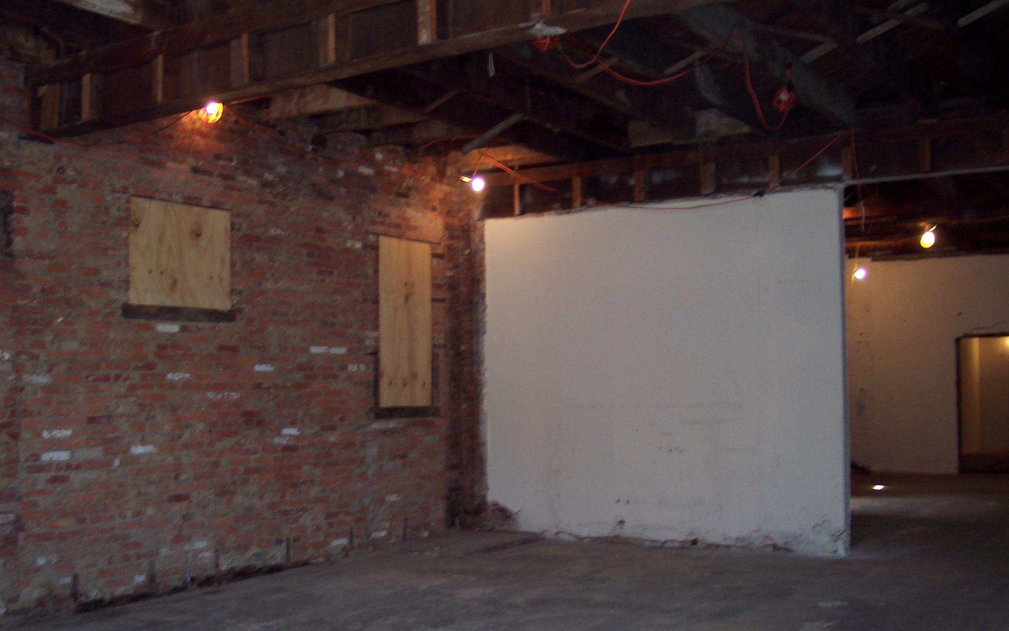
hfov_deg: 48.2
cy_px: 357
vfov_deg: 31.2
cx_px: 511
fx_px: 1127
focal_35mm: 41
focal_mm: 8
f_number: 2.8
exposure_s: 1/30
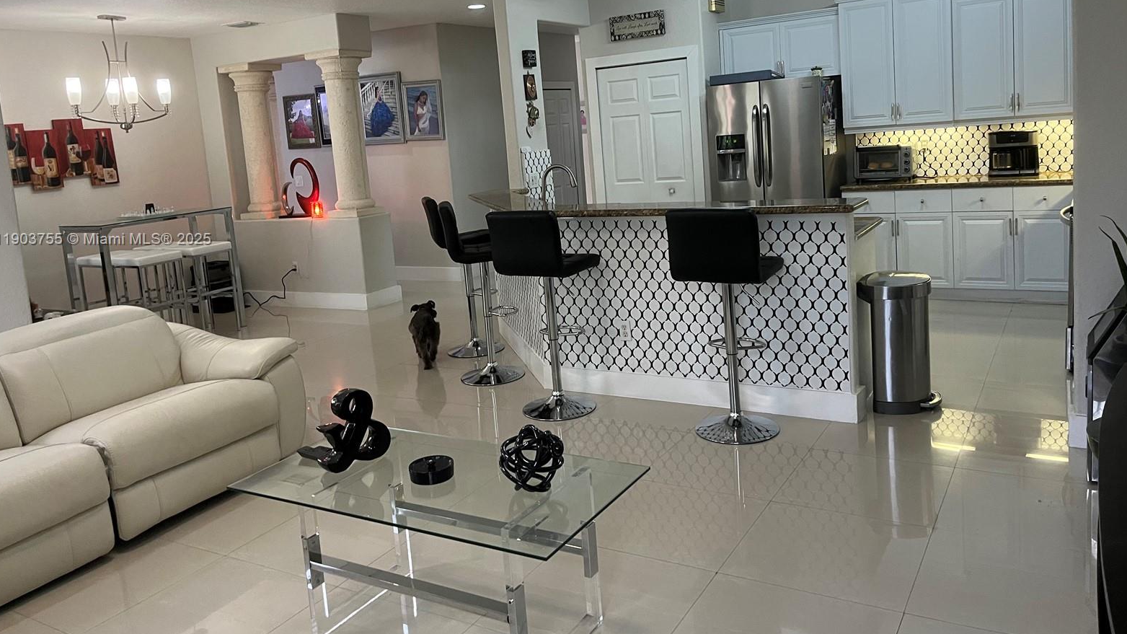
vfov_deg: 39.9
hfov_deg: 66.1
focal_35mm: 29
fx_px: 867
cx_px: 557
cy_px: 240
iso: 160
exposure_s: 1/60
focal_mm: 5.1
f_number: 1.6
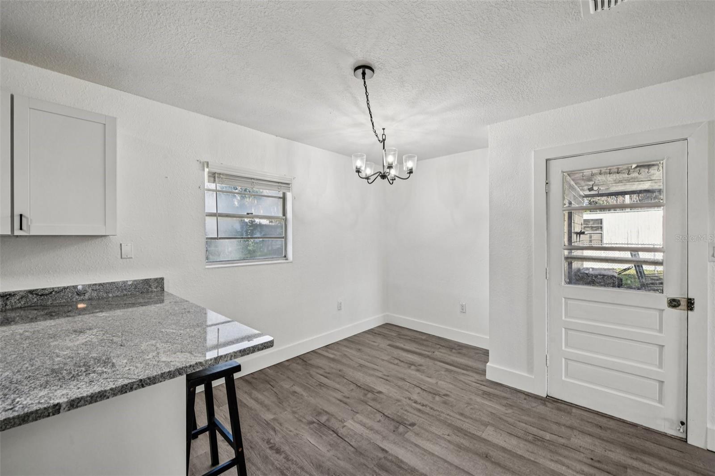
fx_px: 278
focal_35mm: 14
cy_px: 238
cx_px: 358
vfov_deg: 81.2
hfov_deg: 104.3
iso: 400
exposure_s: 1/40
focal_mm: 14
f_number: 8
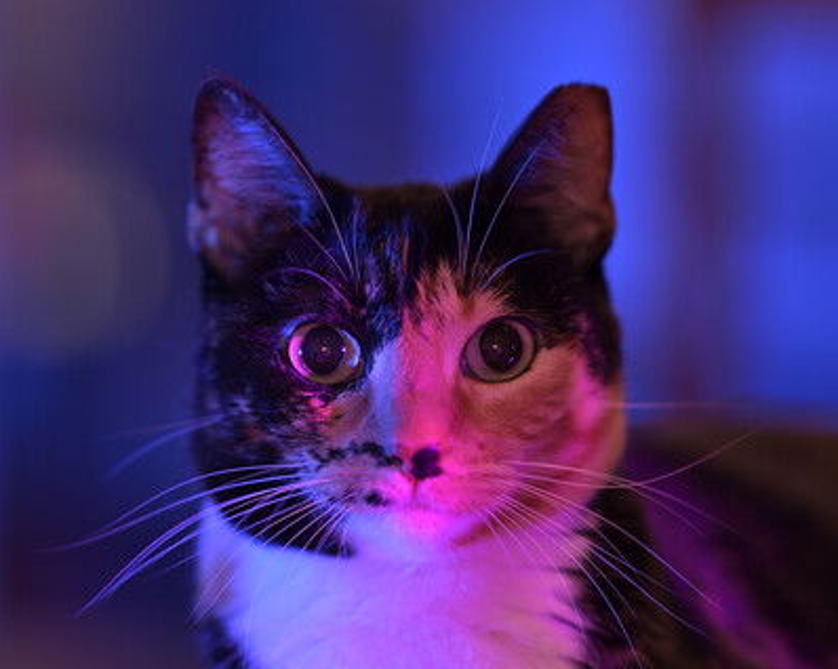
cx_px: 419
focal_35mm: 191
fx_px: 4735
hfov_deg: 10.1
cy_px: 442
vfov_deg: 8.1
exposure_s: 1/40
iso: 100
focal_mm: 135
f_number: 2.2
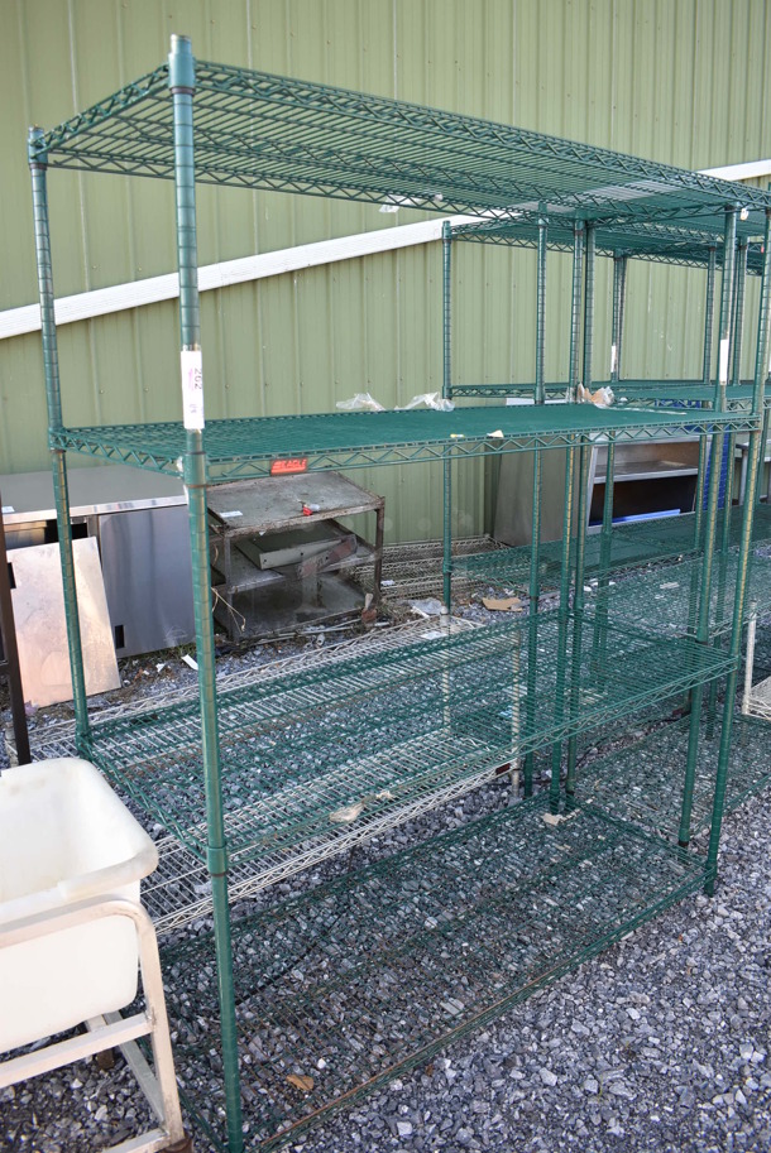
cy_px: 576
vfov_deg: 67.3
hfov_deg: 48.0
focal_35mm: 27
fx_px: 866
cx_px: 386
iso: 400
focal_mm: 18
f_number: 5.6
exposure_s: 1/250
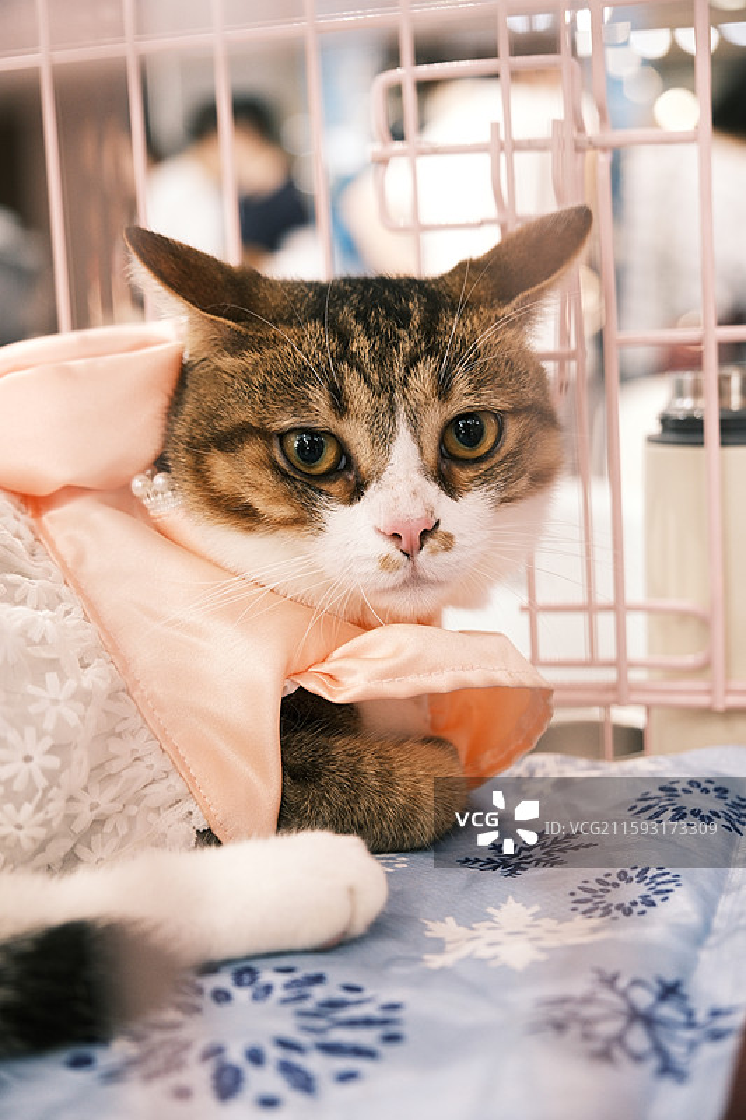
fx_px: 1524
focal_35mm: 49
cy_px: 560
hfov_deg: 27.5
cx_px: 373
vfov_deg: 40.4
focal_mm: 32.9
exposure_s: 1/100
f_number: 2.8
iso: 1000
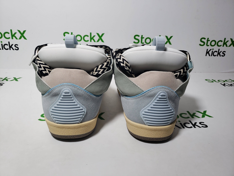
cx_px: 117
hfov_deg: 67.3
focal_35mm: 26
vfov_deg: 53.1
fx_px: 176
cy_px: 88
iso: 50
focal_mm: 4.3
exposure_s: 1/488
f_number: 1.5
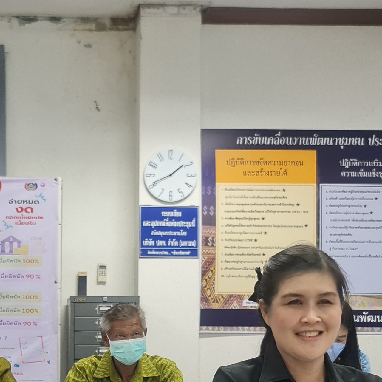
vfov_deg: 24.4
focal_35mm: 69
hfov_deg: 24.4
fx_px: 861
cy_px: 330
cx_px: 55
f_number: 1.8
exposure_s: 1/100
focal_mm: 7
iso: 320
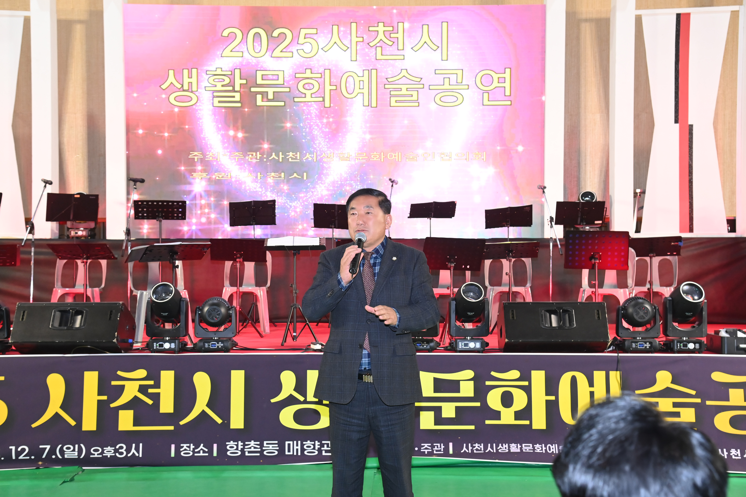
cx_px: 373
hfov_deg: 39.6
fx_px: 1036
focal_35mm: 50
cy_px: 248
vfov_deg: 27.0
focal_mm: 50
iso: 4000
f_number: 6.3
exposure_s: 1/250
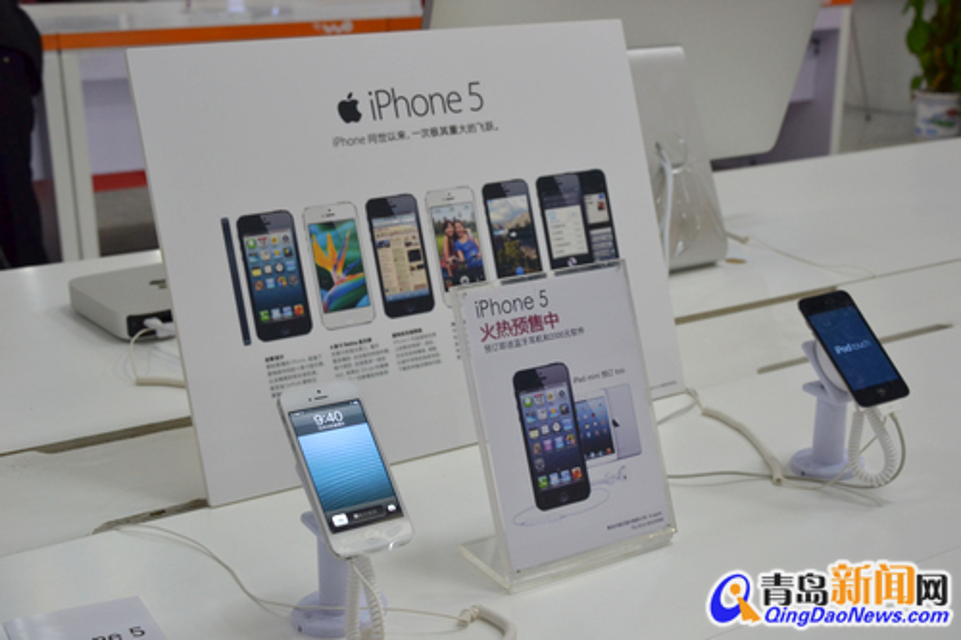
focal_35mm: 48
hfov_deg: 41.1
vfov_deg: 28.1
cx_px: 480
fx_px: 1281
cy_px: 320
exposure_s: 1/50
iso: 800
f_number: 6.3
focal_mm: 32
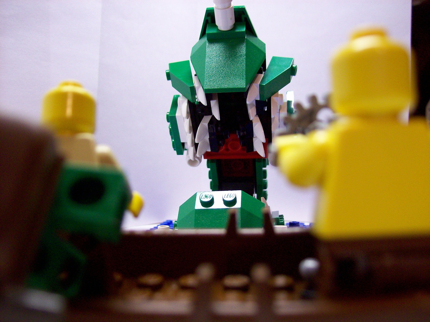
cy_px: 161
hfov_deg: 51.4
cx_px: 215
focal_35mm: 36
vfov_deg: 39.6
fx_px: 447
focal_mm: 6
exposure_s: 1/32
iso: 119
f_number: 2.7
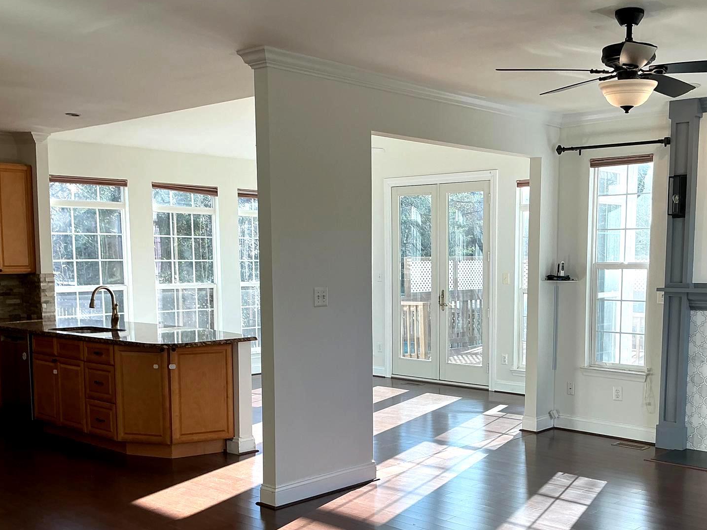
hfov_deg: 46.3
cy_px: 349
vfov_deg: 35.6
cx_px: 454
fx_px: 817
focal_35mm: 40
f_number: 1.8
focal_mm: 3
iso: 20
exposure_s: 1/149
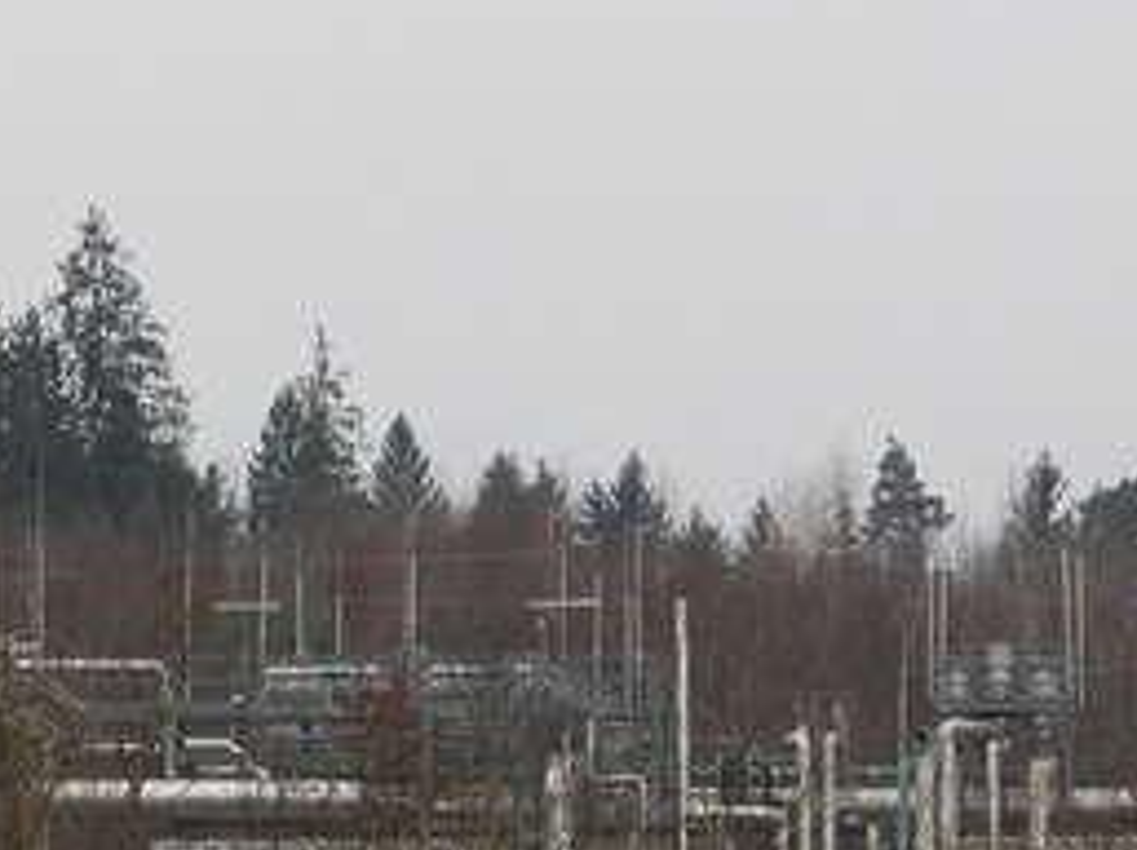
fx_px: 13809
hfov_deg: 4.7
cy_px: 496
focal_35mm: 421
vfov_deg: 3.5
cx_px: -553
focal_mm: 24.1
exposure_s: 1/100
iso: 100
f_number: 4
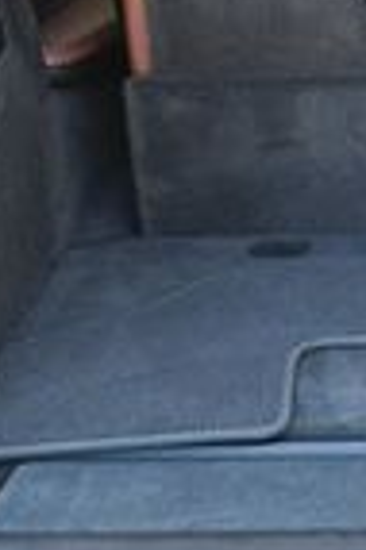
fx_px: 2461
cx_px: 717
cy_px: 58
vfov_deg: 12.7
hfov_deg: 8.1
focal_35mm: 161
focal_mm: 18
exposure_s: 1/250
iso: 720
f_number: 3.5
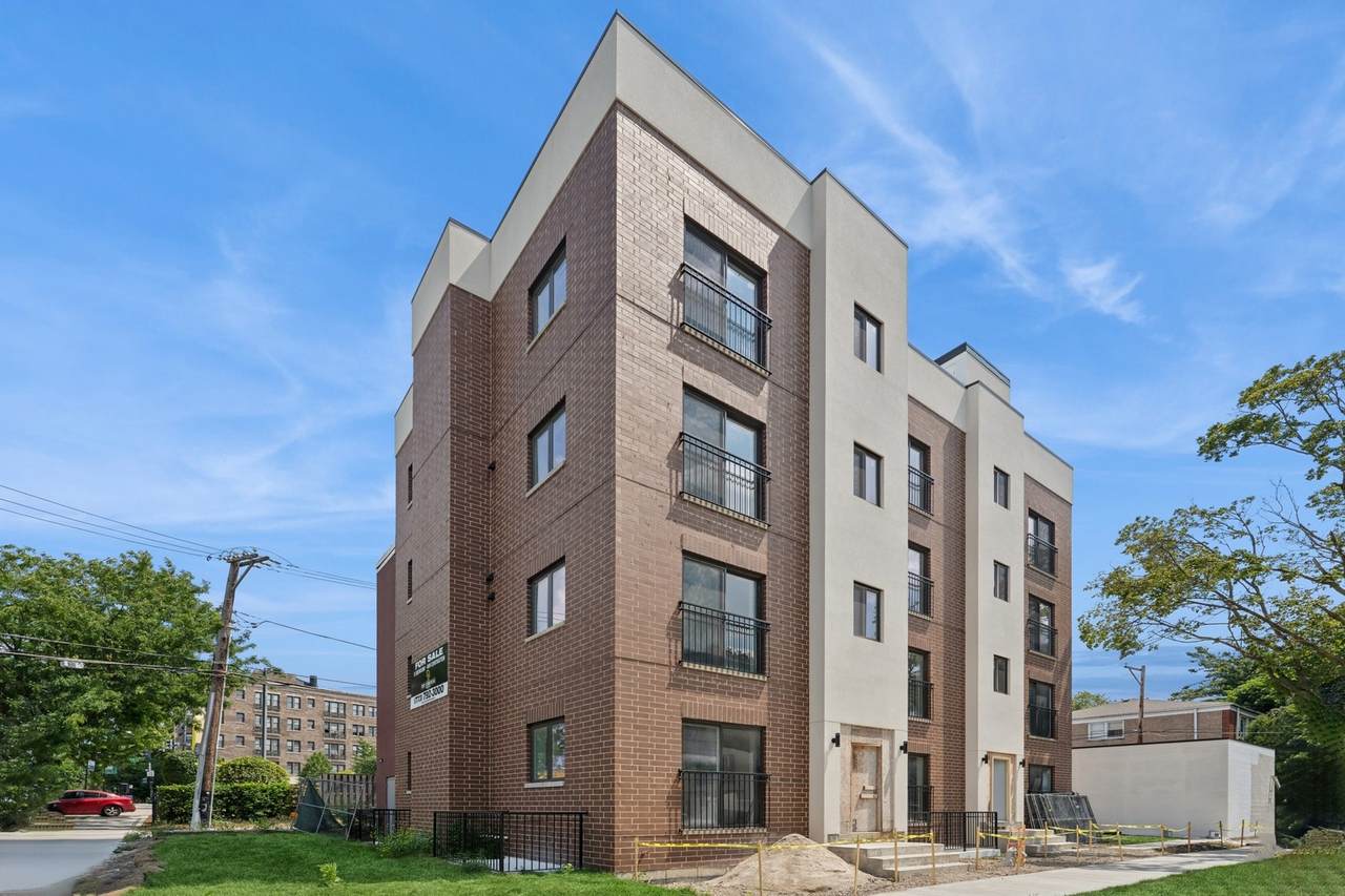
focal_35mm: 17
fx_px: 635
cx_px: 672
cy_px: 448
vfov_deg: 70.4
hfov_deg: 93.3
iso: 200
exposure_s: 1/500
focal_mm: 17
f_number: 8
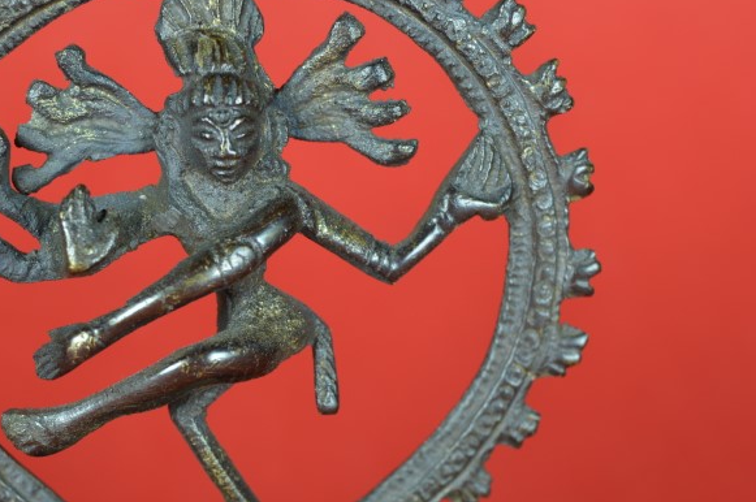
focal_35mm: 79
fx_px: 1657
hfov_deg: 25.5
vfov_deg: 17.2
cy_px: 289
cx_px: 223
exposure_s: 1/125
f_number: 6.3
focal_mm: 34
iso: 100
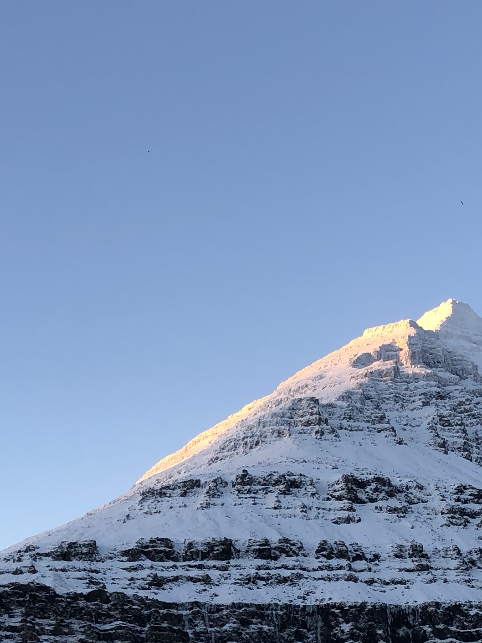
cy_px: 476
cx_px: 401
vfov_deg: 24.2
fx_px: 1485
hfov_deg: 18.2
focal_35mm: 80
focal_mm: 3.99
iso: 20
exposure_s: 1/265
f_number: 1.8
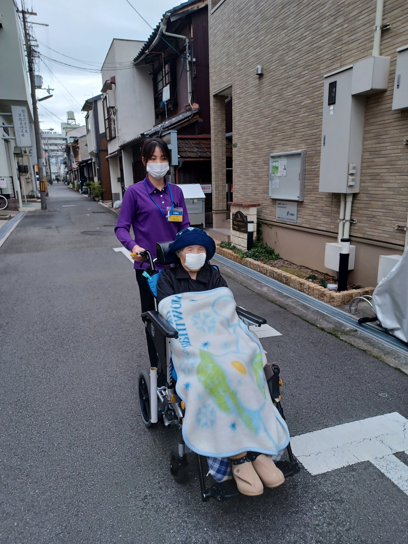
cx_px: 204
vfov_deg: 69.4
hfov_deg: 54.9
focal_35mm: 25
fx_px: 393
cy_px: 272
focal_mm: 4.6
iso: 125
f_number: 1.8
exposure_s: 1/60
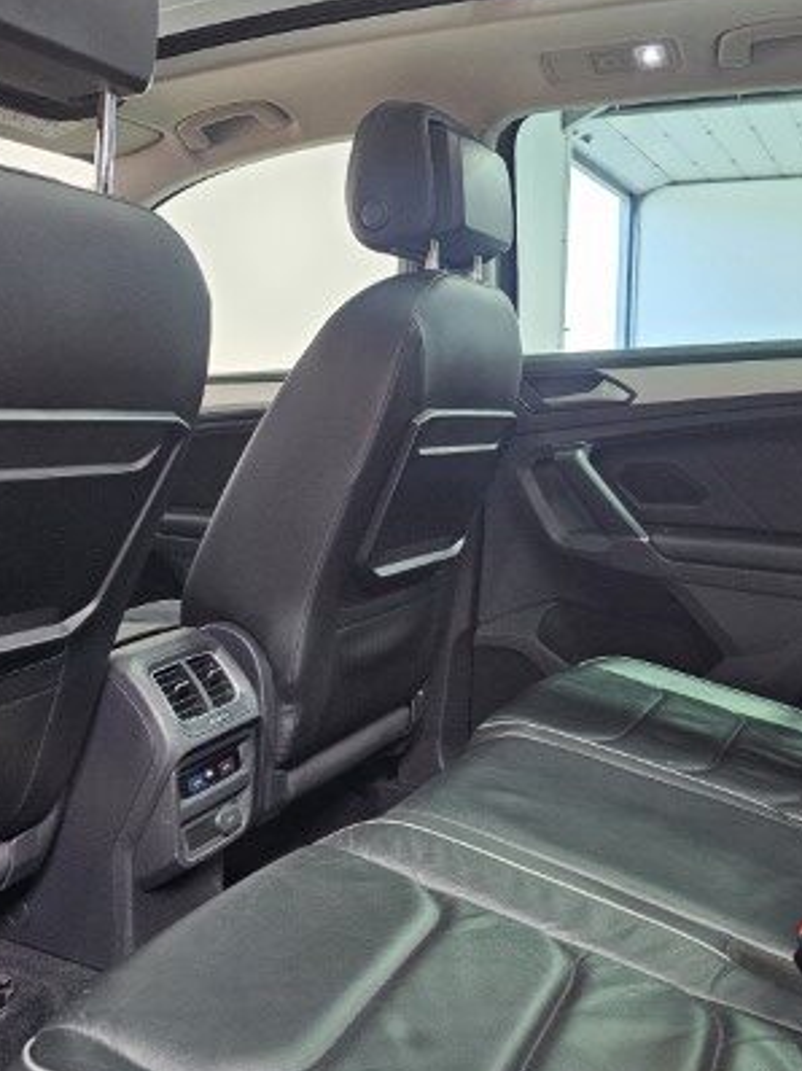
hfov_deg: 38.6
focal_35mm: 37
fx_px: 1144
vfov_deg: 49.9
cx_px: 431
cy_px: 439
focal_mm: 6.3
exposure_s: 1/142
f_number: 1.7
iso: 640
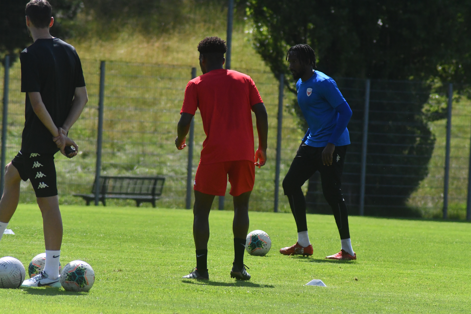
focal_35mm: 450
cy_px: 157
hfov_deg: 4.6
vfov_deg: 3.1
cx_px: 236
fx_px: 5887
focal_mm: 300
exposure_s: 1/5000
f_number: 9
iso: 2500
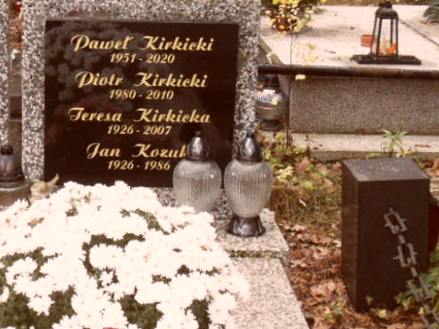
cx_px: 100
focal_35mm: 86
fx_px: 1091
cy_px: 110
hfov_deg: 22.5
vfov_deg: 17.1
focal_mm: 6.5
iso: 240
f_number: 3.6
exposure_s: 1/45
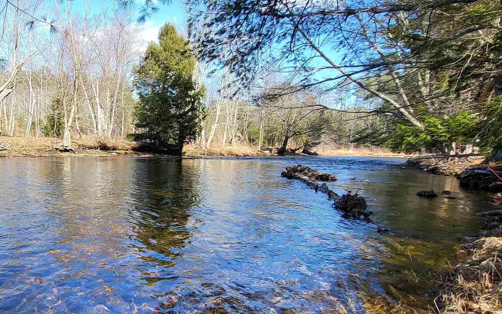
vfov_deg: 45.6
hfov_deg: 64.6
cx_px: 130
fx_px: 369
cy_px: 200
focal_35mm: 27
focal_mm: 1.74
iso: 32
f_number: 2.2
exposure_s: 1/317
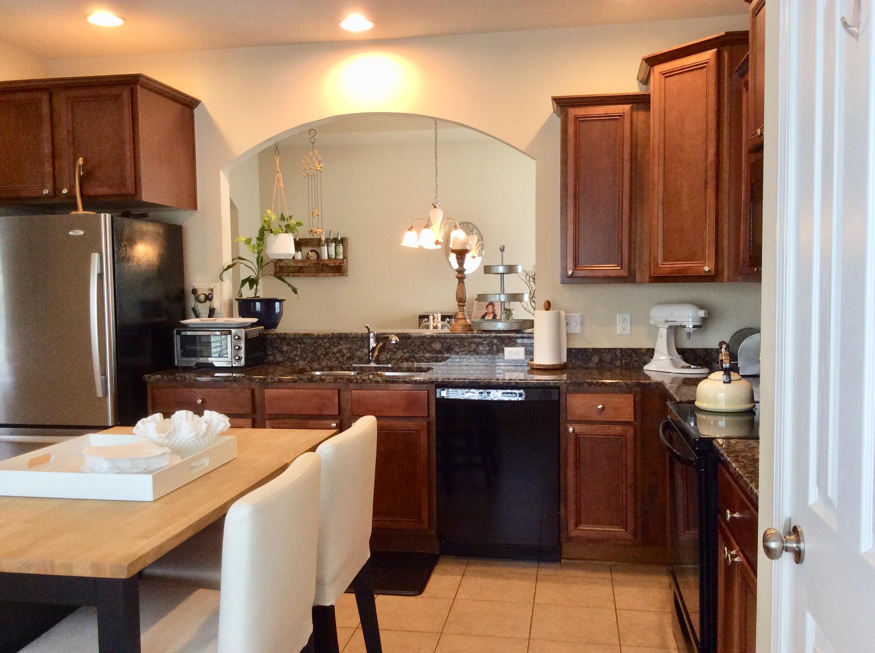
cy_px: 326
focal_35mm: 32
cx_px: 438
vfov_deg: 44.1
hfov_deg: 56.9
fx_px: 808
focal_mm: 3.3
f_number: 2.4
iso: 80
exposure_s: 1/24
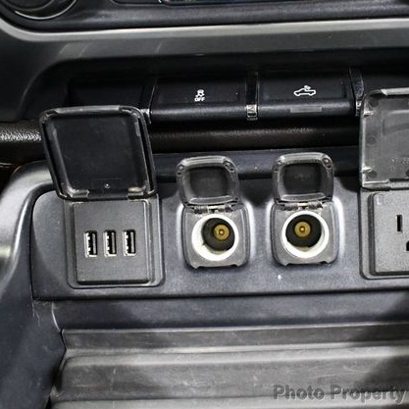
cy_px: 202
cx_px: 262
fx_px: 628
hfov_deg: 35.8
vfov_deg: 36.1
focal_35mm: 47
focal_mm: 18
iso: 10000
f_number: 3.5
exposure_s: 1/60
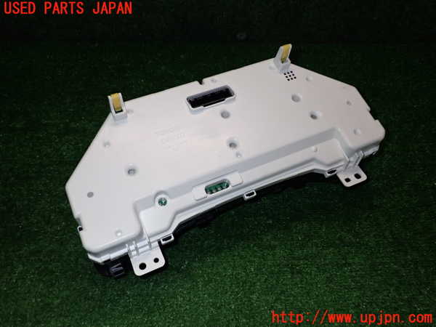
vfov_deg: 46.8
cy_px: 164
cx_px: 218
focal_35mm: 30
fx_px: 378
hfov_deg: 60.0
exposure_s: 1/30
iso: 320
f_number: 6.3
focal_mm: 5.4
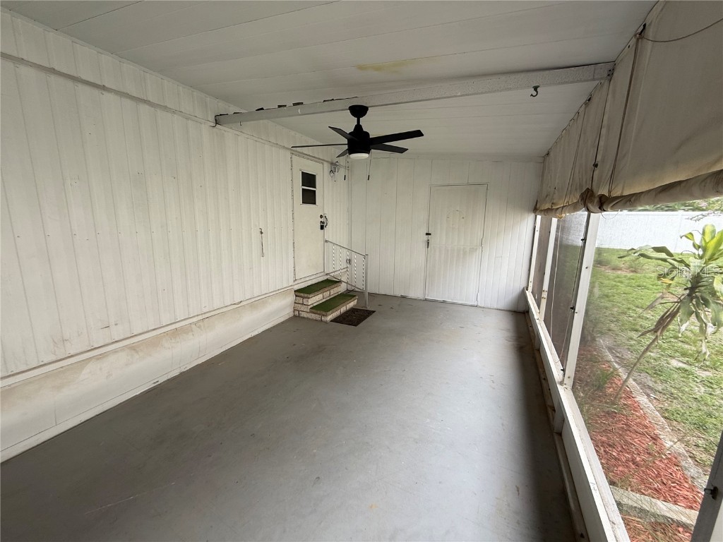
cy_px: 271
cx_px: 362
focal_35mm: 14
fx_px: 292
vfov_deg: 85.7
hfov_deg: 102.1
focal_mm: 2.22
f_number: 2.2
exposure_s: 1/99
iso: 50
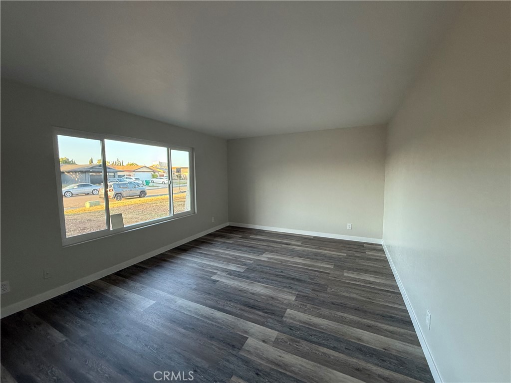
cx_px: 256
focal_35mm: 14
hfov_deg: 102.1
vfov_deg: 85.7
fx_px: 207
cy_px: 192
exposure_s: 1/120
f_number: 2.2
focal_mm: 2.22
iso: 320
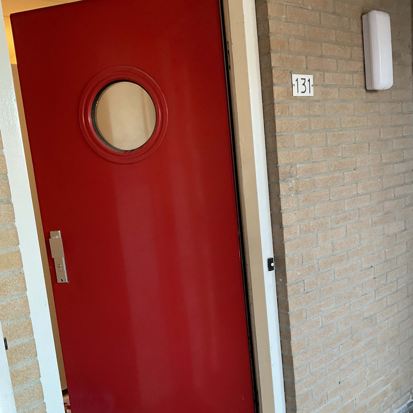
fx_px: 472
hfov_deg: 47.2
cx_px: 211
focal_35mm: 35
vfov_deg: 47.1
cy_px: 236
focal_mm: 3
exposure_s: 1/60
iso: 160
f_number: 1.8
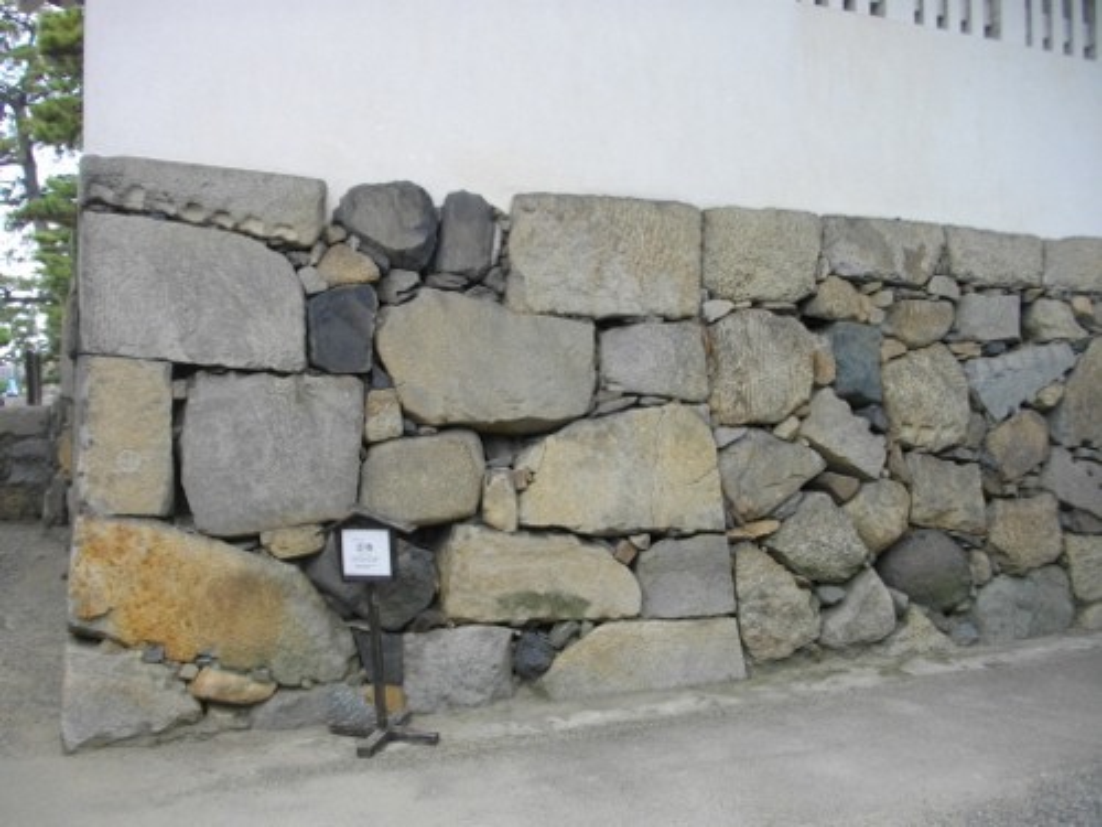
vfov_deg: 44.2
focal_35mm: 32
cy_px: 414
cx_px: 551
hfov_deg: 56.8
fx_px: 1019
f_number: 2.9
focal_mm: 5.7
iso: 100
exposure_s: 1/320
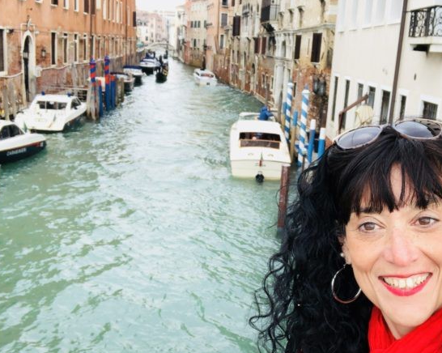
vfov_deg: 34.1
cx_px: 265
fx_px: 575
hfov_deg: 41.8
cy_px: 193
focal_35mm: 44
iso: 20
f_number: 2.2
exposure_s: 1/119
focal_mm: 2.87
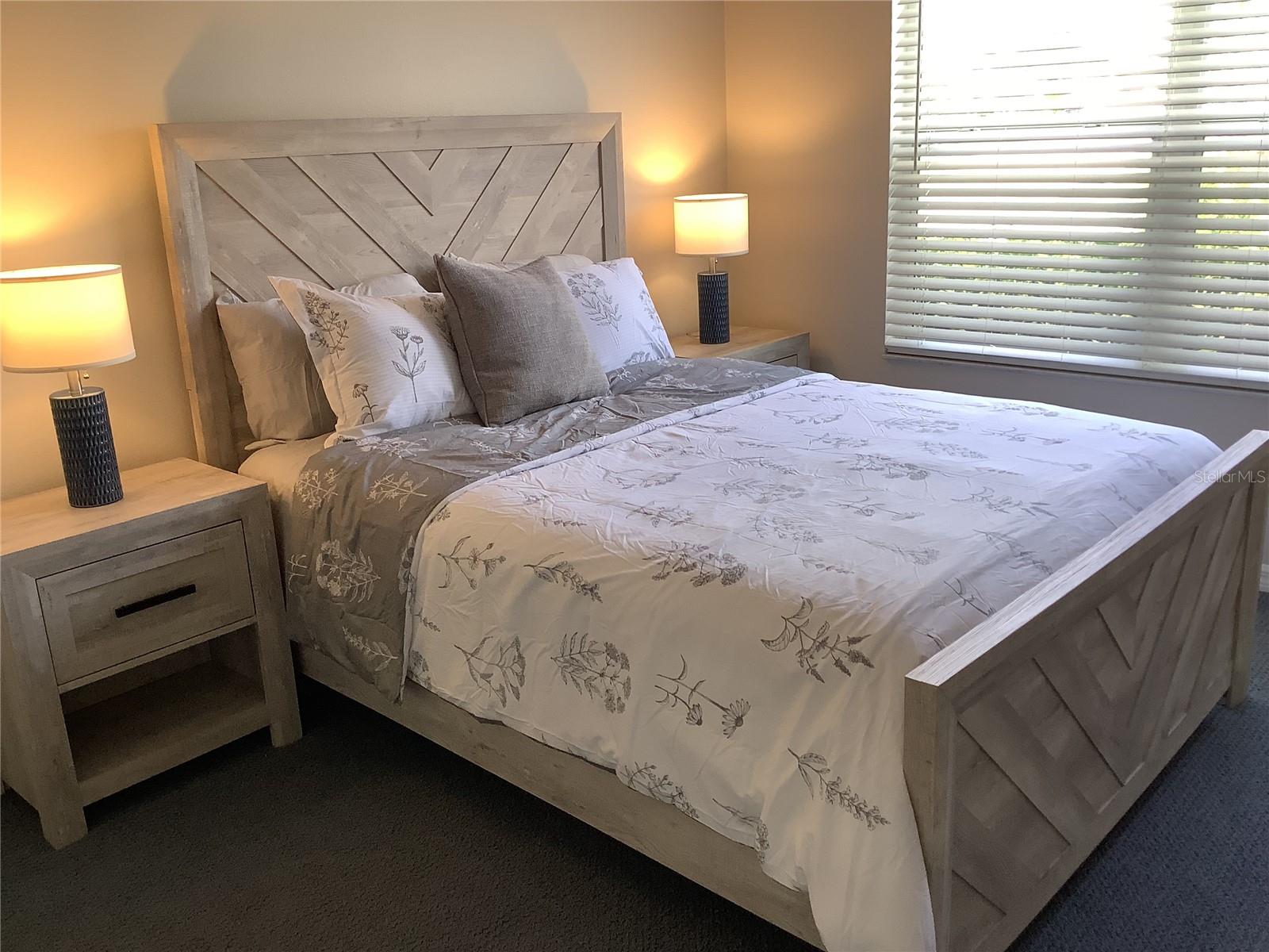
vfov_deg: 45.4
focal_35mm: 31
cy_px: 476
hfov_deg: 58.4
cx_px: 634
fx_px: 1136
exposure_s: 1/50
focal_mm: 3.3
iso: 64
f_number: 2.4
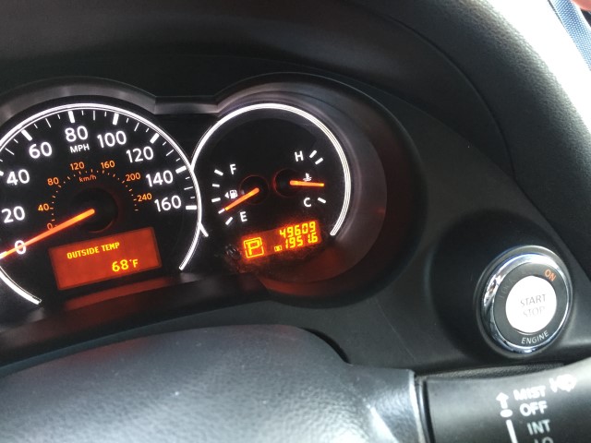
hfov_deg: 61.7
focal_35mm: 29
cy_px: 222
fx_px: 495
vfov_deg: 48.2
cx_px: 296
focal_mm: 4.15
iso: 200
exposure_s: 1/30
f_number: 2.2
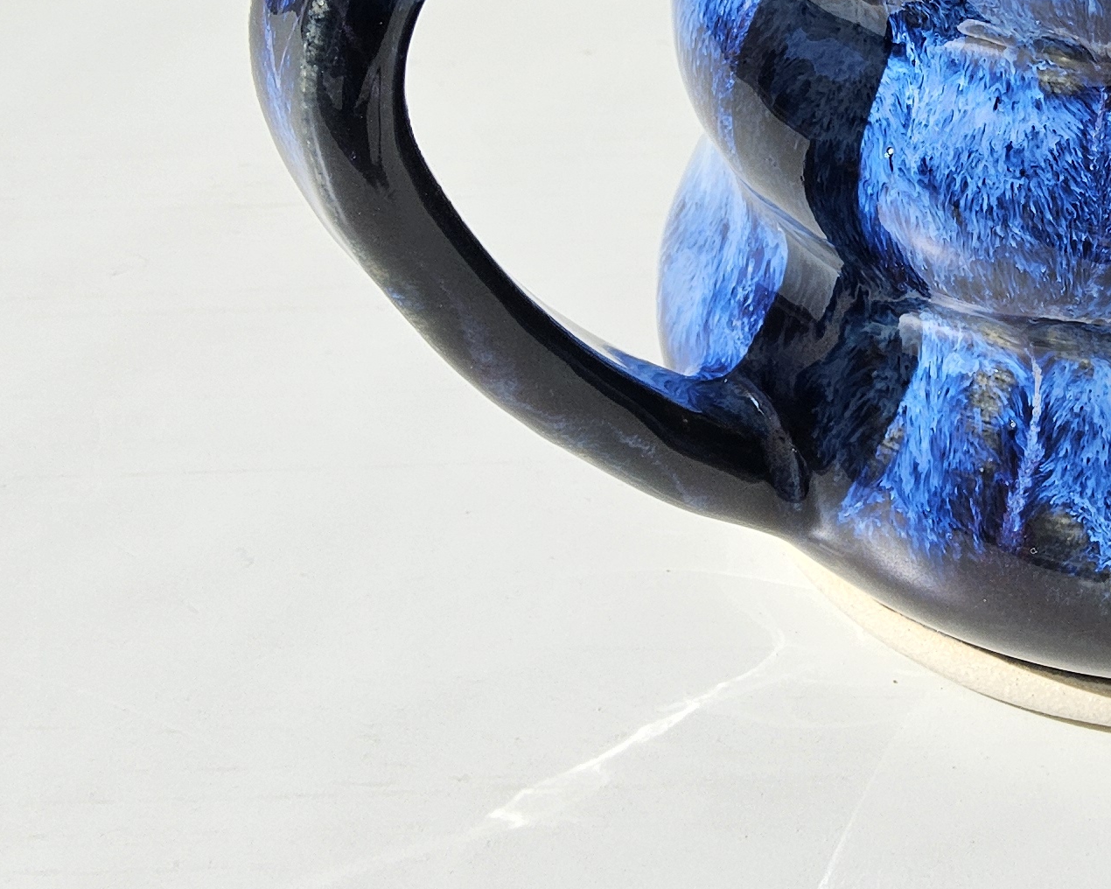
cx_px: 933
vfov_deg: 20.3
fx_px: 2400
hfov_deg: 25.5
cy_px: -11
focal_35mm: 73
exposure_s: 1/125
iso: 32
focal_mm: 3.08
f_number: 2
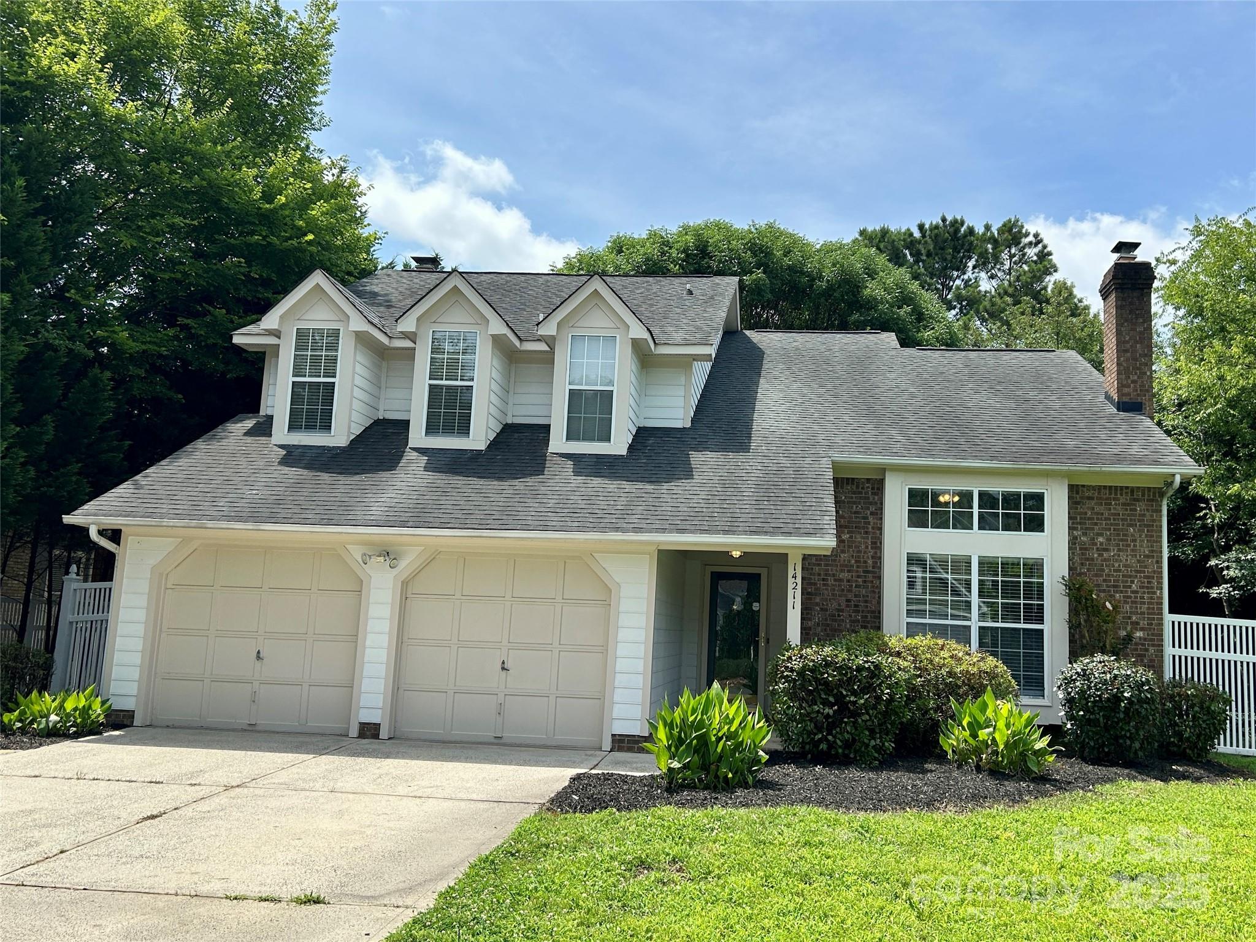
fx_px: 943
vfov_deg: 53.1
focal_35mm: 26
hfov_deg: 67.3
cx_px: 628
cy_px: 471
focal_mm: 5.7
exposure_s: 1/4444
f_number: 1.5
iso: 50
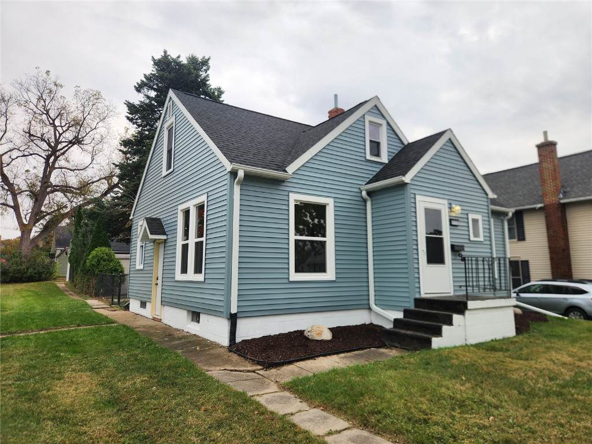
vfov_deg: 58.9
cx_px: 296
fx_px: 393
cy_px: 222
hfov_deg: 73.9
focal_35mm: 23
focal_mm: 5.4
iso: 20
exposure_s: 1/876
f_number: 1.8
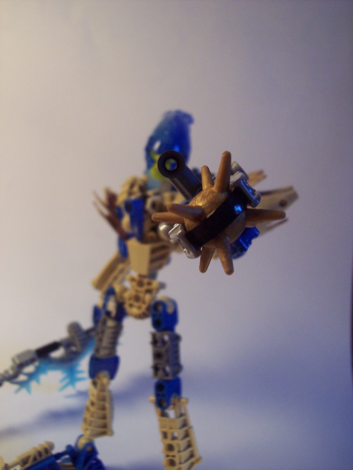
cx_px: 176
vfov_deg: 47.9
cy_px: 235
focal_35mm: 39
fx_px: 530
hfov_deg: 36.8
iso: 200
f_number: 3.4
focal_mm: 8
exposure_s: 1/30
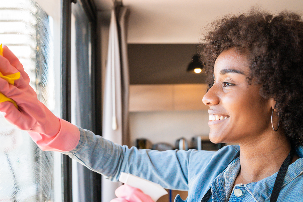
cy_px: 101
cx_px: 152
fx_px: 295
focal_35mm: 35
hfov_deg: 54.4
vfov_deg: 37.9
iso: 250
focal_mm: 35
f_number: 4.5
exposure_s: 1/100
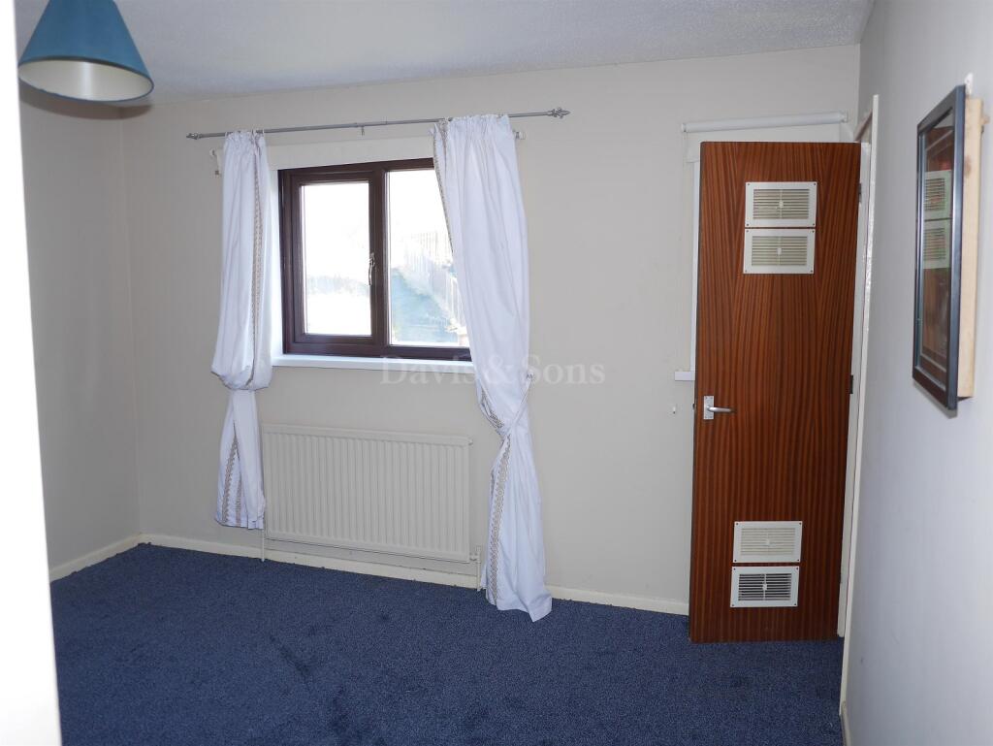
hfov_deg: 63.4
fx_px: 804
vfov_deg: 49.8
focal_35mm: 28
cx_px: 496
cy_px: 373
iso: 200
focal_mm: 14
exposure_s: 1/60
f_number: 2.5
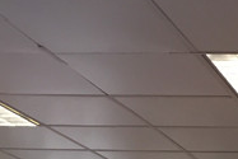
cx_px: 377
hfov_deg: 14.6
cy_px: 328
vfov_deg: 9.8
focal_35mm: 129
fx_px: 853
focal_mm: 4.15
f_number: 2.2
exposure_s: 1/33
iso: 80
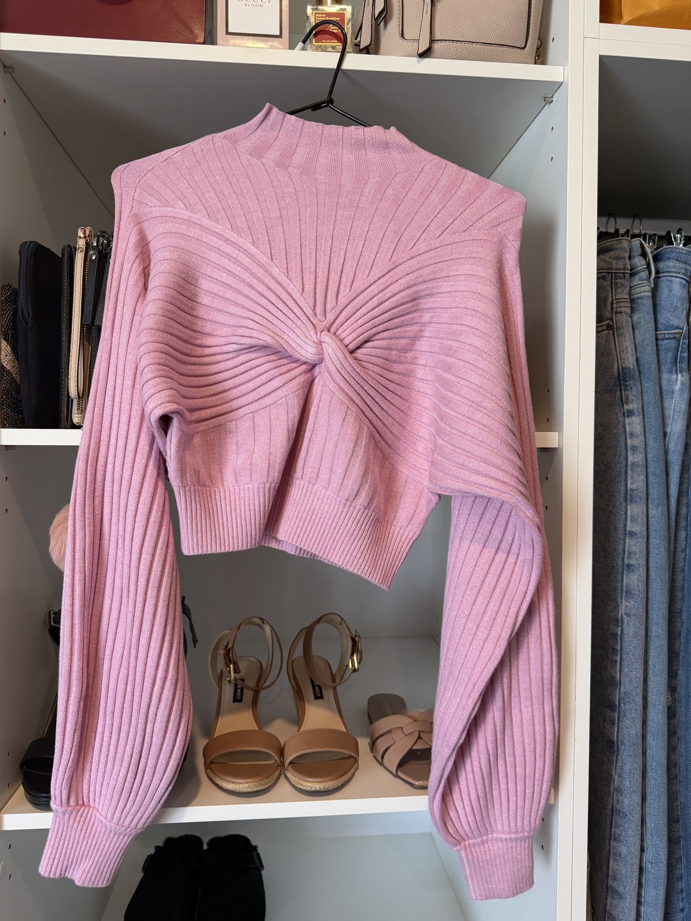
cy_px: 460
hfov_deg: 56.8
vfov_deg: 71.6
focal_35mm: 24
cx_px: 346
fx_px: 639
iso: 160
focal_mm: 6.76
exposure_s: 1/100
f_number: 1.78
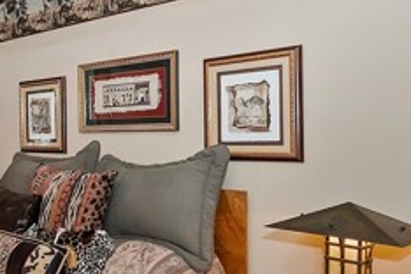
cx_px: 7
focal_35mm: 41
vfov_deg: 32.6
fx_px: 468
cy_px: 136
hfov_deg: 41.7
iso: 400
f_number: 8
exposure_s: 1/30
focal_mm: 10
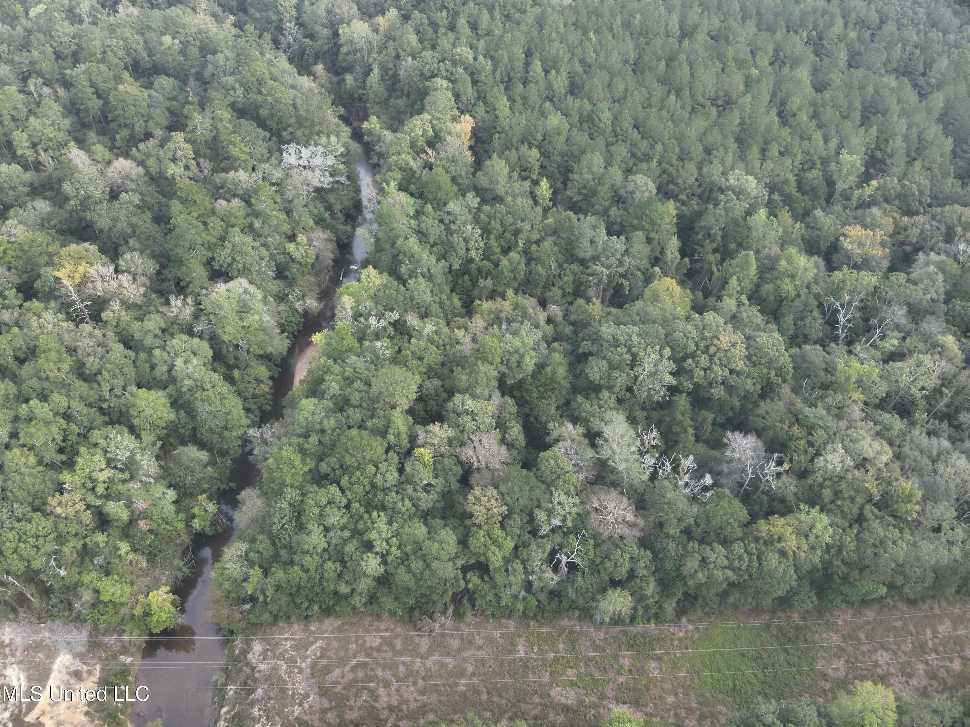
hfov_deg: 71.6
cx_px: 485
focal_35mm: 24
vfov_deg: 56.8
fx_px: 673
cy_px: 364
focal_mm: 4.4
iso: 230
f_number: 2.8
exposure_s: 1/200
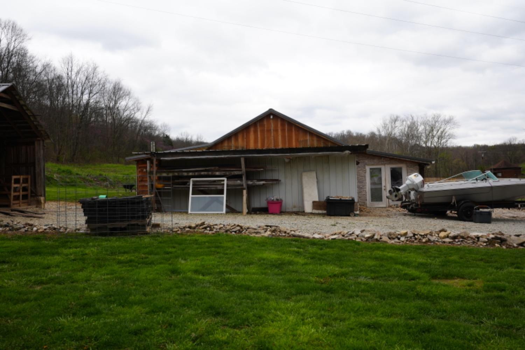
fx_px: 437
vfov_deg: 43.6
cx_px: 262
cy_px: 175
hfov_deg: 61.9
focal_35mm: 30
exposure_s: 1/250
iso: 100
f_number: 5
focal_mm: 20
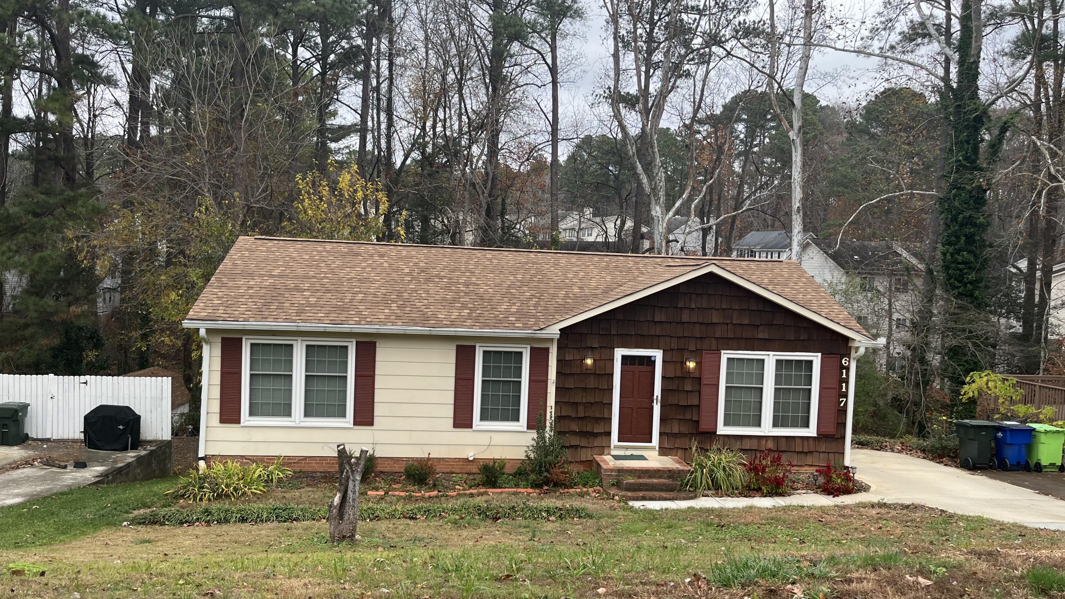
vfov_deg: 40.2
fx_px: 819
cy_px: 319
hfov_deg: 66.1
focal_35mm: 29
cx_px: 522
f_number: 1.6
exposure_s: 1/150
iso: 40
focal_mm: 5.1
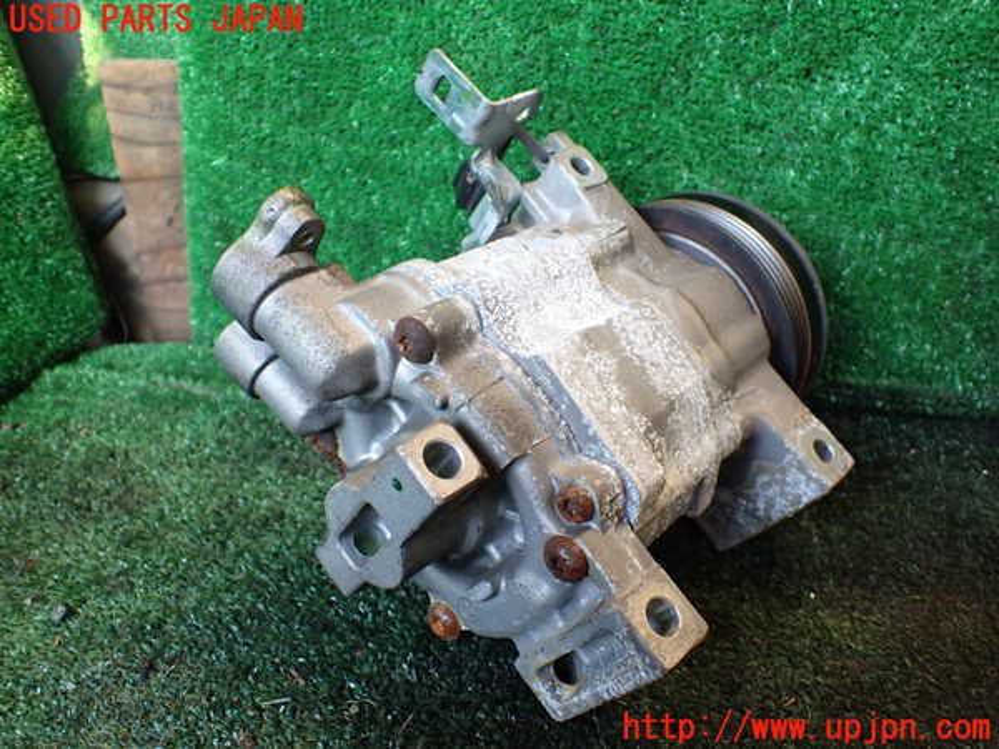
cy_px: 374
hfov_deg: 60.0
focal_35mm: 30
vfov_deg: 46.8
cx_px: 500
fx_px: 866
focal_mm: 5.4
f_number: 2.3
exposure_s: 1/125
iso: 500
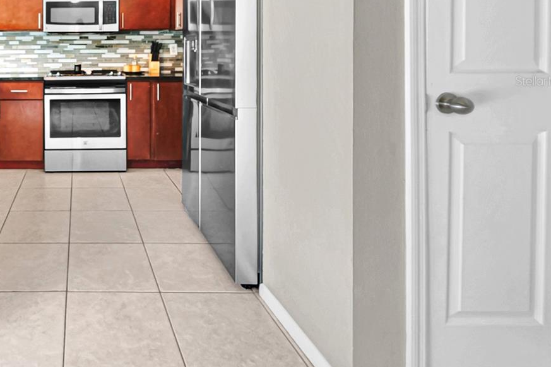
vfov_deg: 53.9
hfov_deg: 66.4
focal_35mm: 22
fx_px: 337
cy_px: 81
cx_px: 67
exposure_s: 1/60
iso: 800
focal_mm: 12
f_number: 8
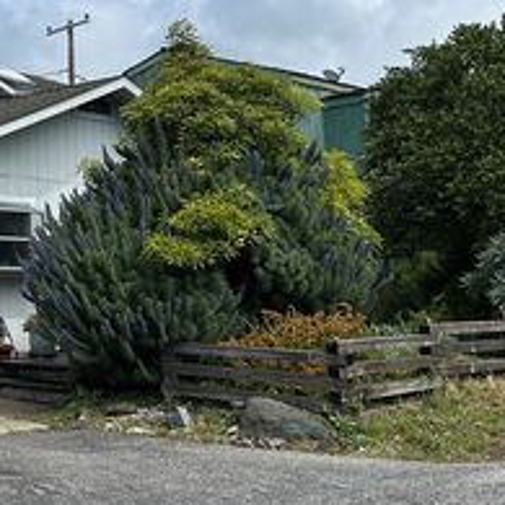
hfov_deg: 25.9
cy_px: 113
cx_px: -106
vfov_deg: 28.5
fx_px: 974
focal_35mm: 59
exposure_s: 1/6579
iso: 50
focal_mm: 5.7
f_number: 1.5
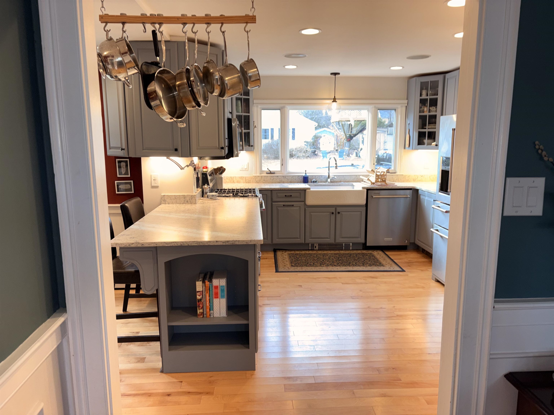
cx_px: 277
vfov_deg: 53.1
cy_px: 208
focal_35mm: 26
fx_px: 416
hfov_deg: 67.3
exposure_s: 1/36
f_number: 1.6
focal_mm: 5.96
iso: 50
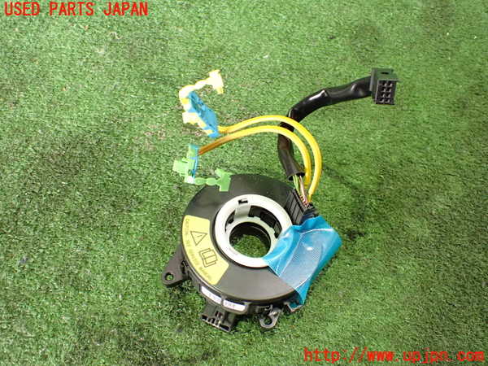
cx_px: 244
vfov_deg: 46.8
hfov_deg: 60.0
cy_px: 183
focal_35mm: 30
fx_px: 423
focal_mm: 5.4
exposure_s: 1/50
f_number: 2.3
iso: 800
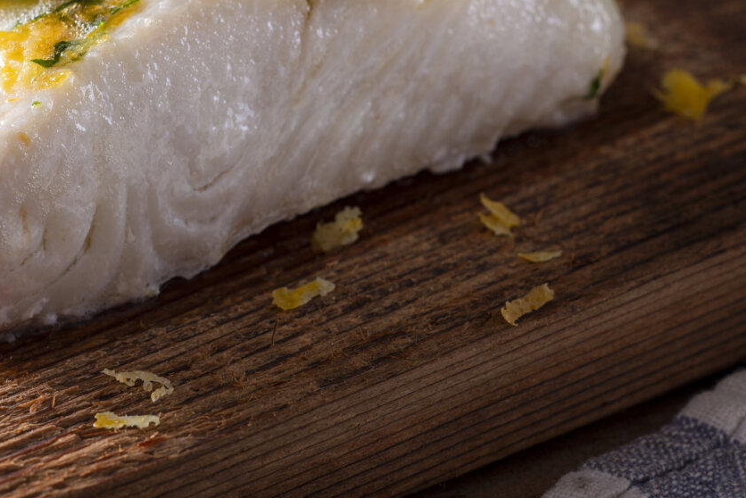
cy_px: 71
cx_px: 98
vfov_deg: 13.5
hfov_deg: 19.9
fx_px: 2094
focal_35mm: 101
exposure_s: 1/160
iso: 100
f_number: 8
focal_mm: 55
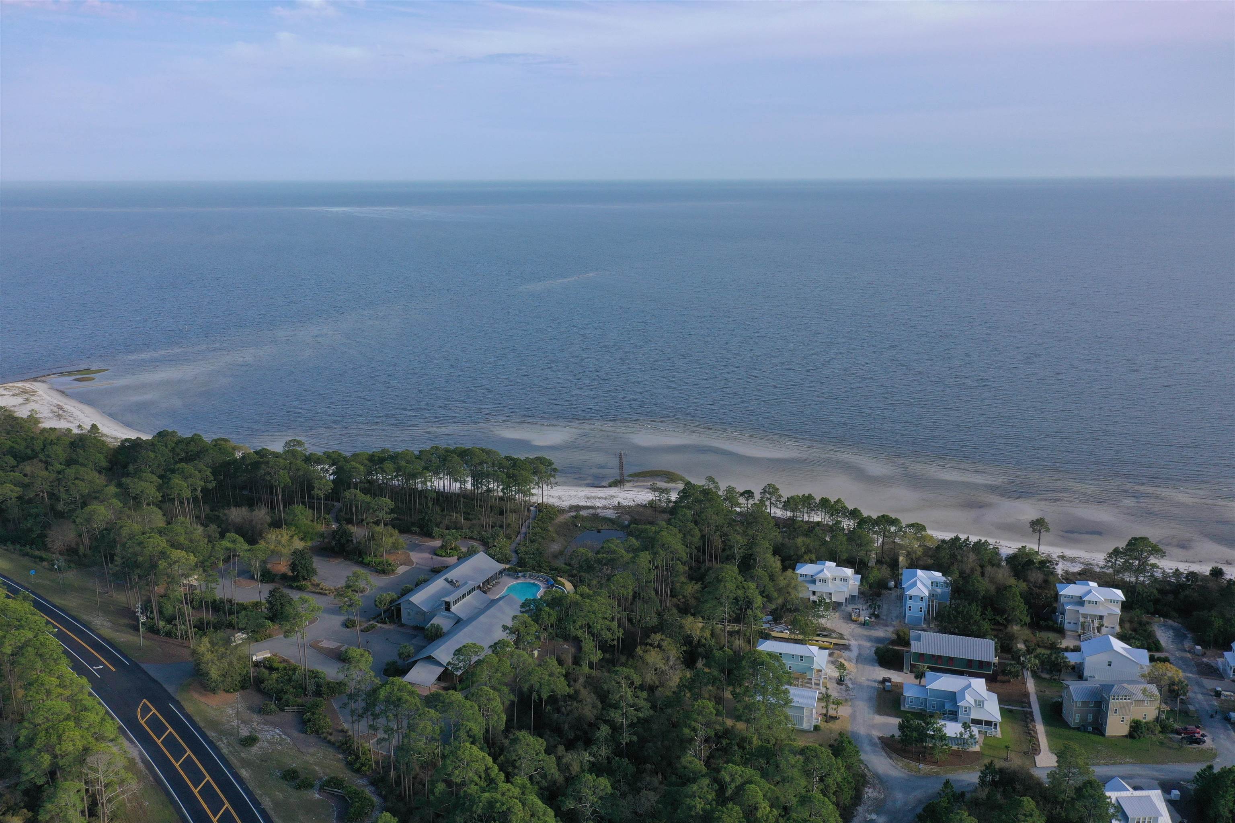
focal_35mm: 28
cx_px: 618
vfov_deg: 46.4
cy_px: 412
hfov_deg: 65.5
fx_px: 960
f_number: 5.6
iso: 100
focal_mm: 10.26
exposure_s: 1/400
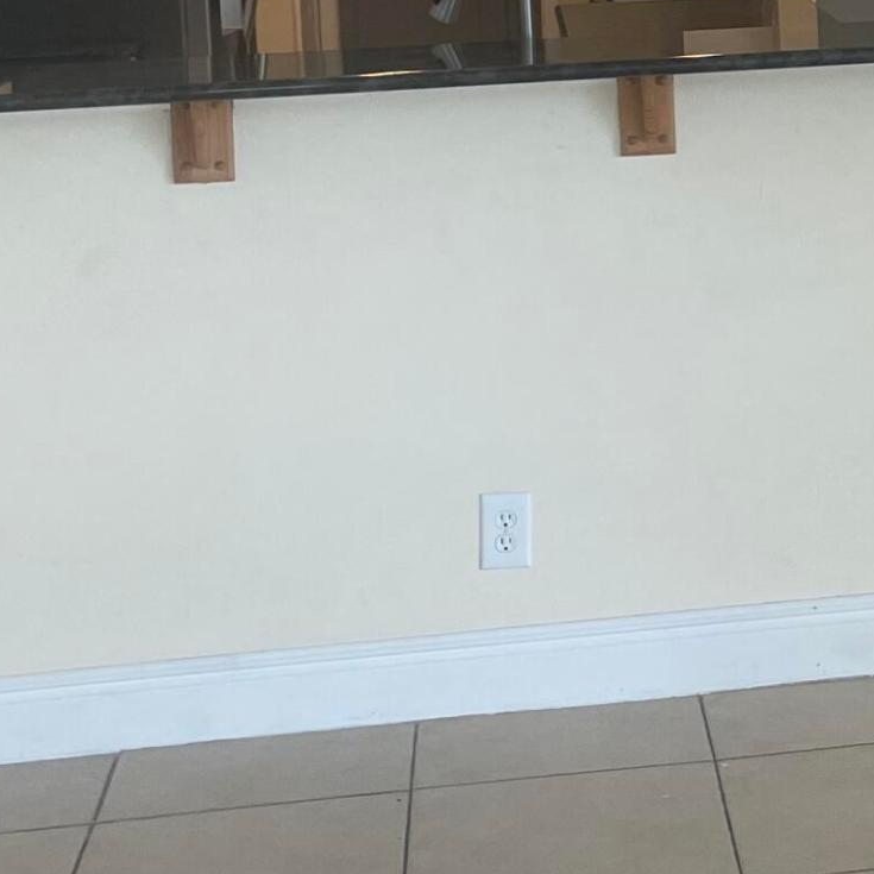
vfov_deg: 18.8
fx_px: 2571
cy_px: 0
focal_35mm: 90
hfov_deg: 18.6
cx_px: 939
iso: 125
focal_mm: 4.2
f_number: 1.6
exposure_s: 1/120
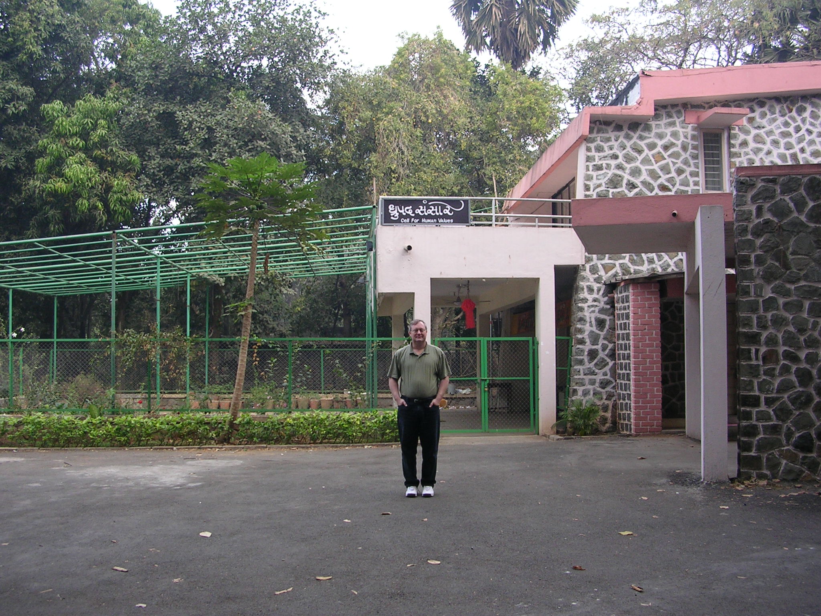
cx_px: 410
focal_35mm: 38
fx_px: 901
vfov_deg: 37.7
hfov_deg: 49.0
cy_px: 308
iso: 50
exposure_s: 1/73.4
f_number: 2.8
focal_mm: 5.8
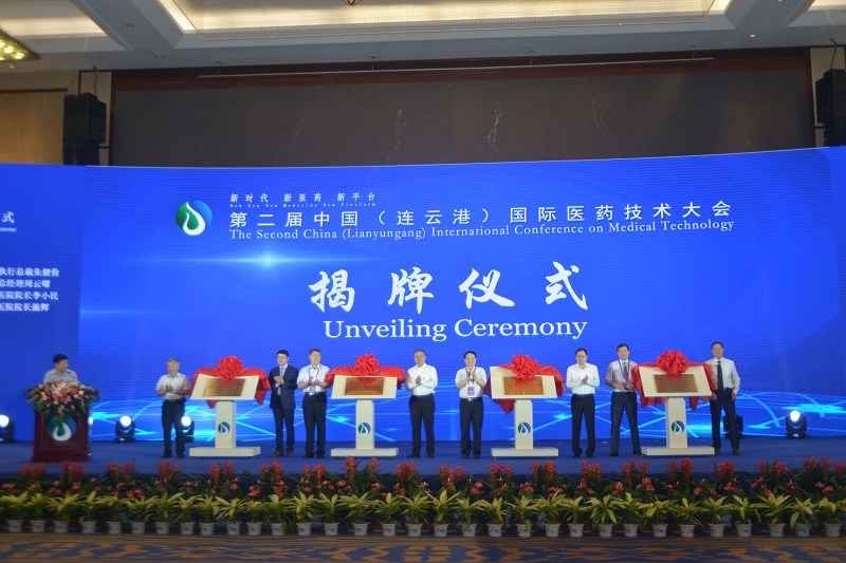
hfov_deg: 50.7
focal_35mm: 38
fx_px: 893
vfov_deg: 35.0
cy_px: 282
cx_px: 423
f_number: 4.2
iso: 1000
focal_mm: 38
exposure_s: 1/200
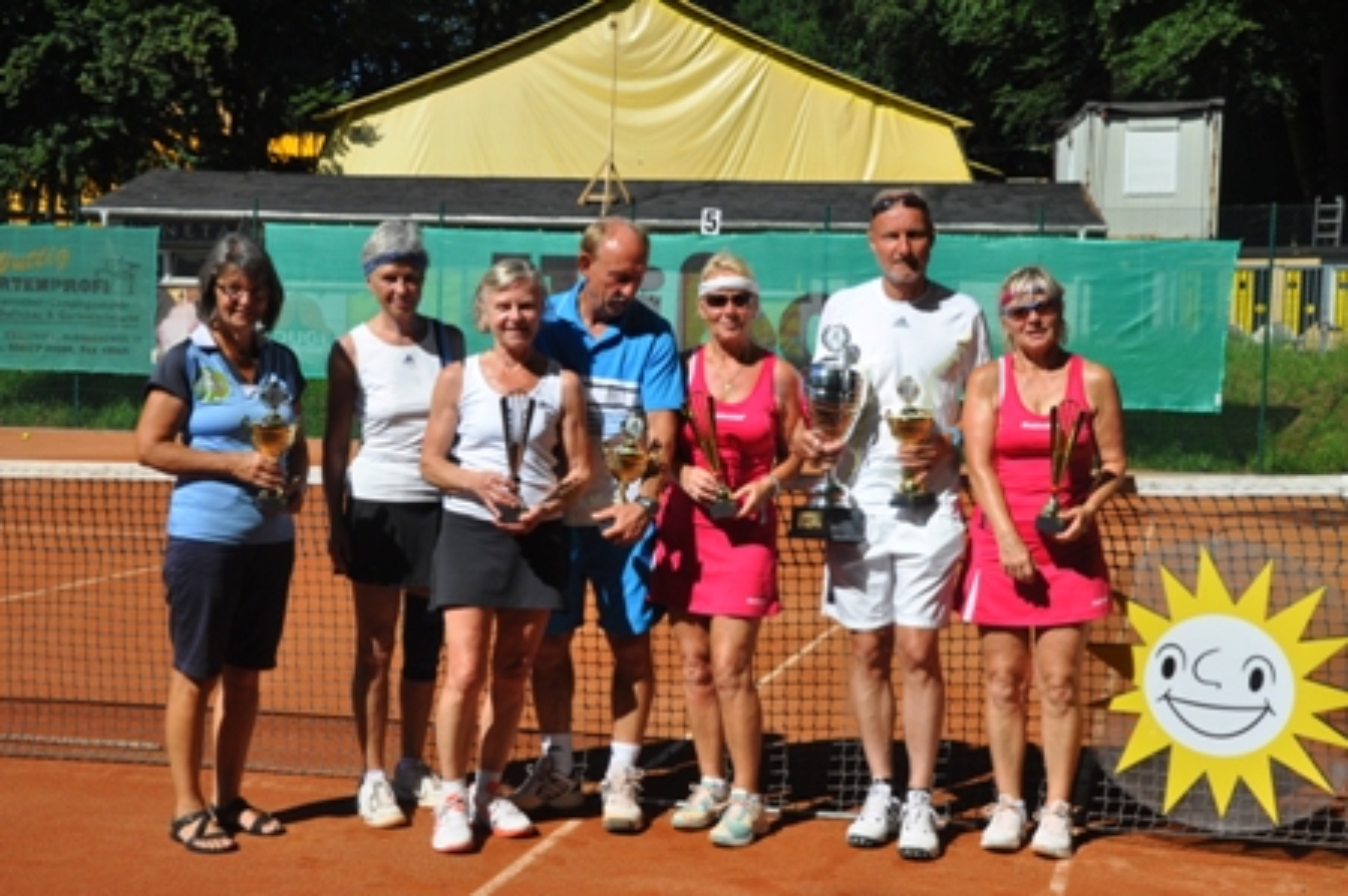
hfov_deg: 37.9
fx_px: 1964
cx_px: 674
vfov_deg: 25.7
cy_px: 448
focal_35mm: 52
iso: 400
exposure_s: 1/2000
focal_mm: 35
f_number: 8
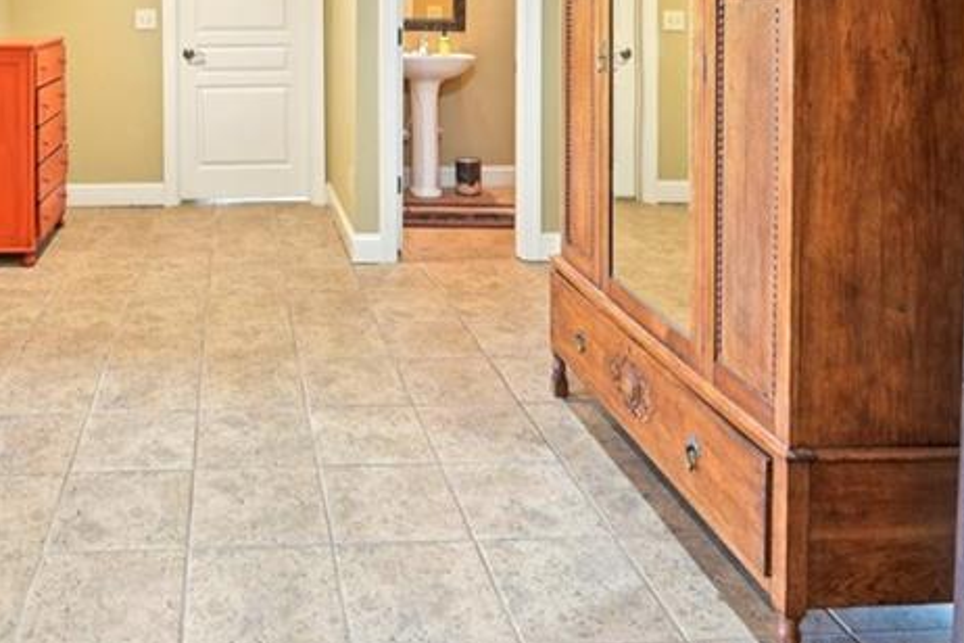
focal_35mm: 31
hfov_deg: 57.7
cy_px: -1
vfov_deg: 37.7
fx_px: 830
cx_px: 261
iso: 320
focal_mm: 14
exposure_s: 1/1.67
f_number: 8
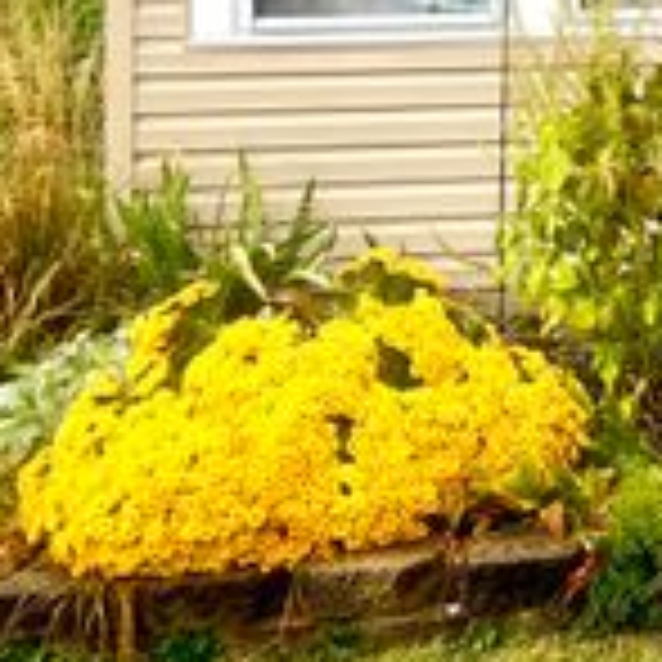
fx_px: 1688
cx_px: 1099
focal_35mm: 78
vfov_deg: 20.7
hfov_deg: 18.6
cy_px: -133
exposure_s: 1/846
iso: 50
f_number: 1.5
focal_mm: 5.7
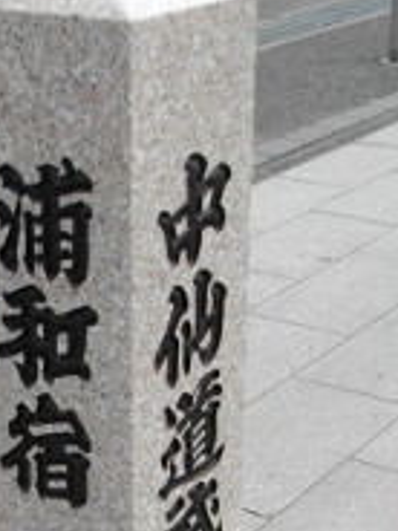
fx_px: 1334
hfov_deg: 16.9
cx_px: 84
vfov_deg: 22.1
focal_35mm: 87
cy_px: 449
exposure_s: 1/800
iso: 100
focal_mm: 5.7
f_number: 2.9
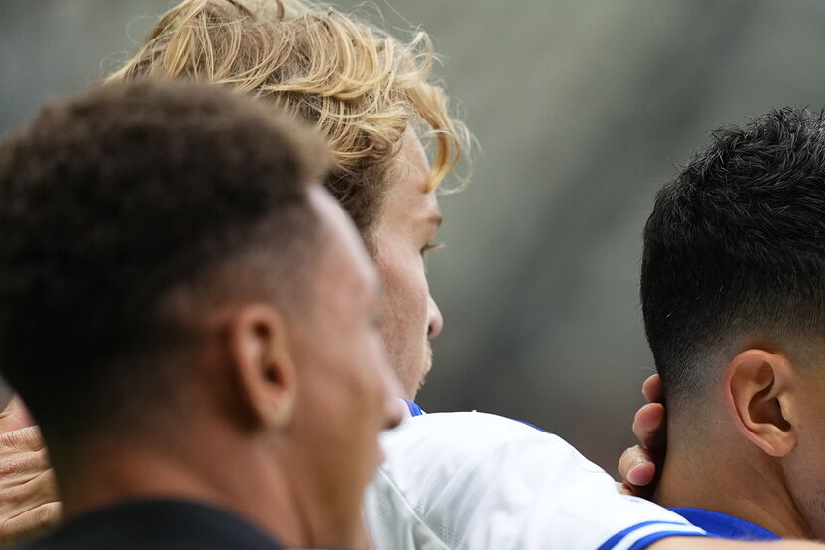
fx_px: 15814
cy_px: 443
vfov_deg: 2.0
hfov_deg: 3.0
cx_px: 769
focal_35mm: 690
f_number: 2.8
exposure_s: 1/2000
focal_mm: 300
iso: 1000
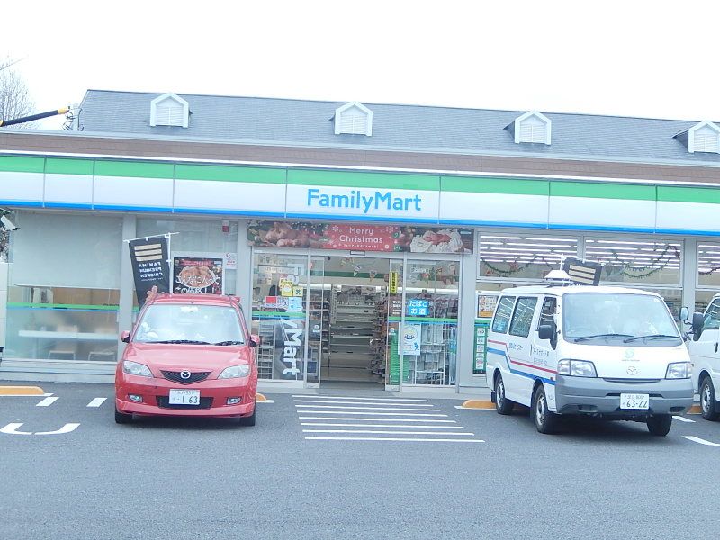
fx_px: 1394
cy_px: 270
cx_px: 360
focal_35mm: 67
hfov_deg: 29.0
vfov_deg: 21.9
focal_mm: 12
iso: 125
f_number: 4.8
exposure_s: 1/100
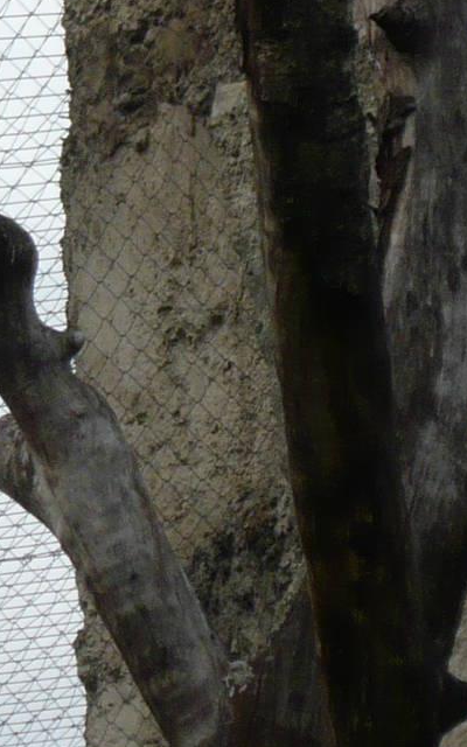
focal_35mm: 424
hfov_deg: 3.1
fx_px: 8634
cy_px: 49
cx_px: 116
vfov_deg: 4.9
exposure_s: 1/320
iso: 100
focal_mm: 16.5
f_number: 5.1
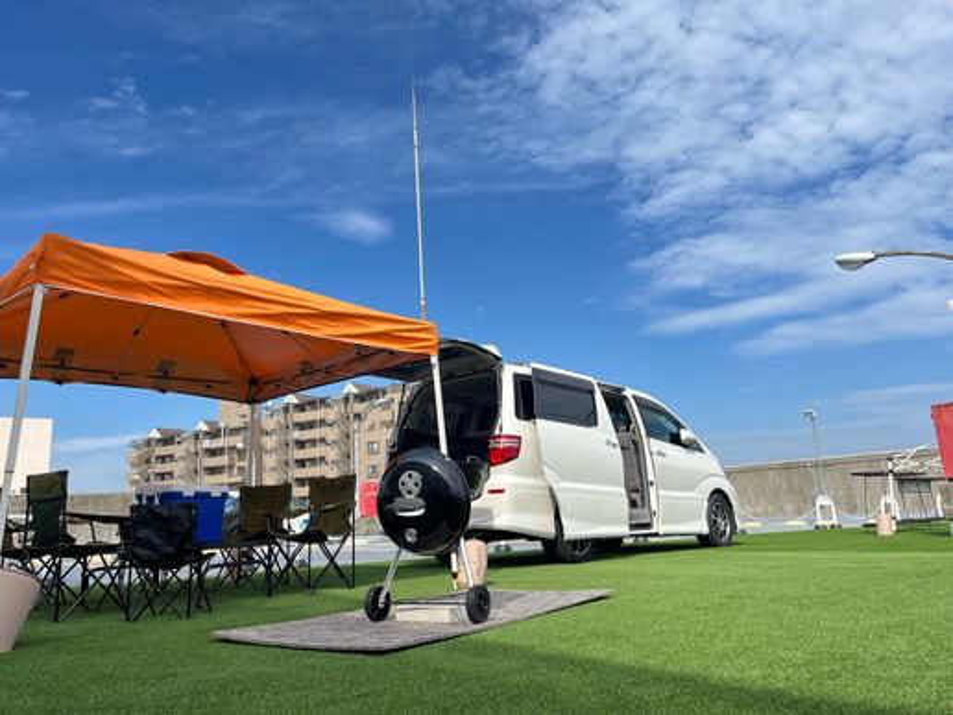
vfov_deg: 53.1
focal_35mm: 26
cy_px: 358
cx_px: 476
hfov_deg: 67.3
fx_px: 716
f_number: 1.6
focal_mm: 5.1
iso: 50
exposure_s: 1/898
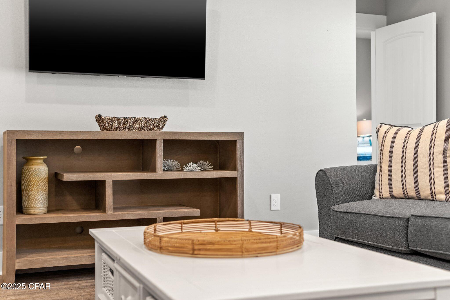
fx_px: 562
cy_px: 150
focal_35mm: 45
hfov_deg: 43.6
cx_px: 225
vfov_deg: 29.9
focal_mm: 30
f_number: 2.8
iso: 400
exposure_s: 1/30
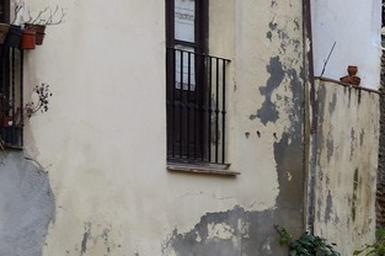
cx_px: 950
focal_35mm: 194
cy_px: 290
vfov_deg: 7.0
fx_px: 2073
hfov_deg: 9.4
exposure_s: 1/160
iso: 400
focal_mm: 38
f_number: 5
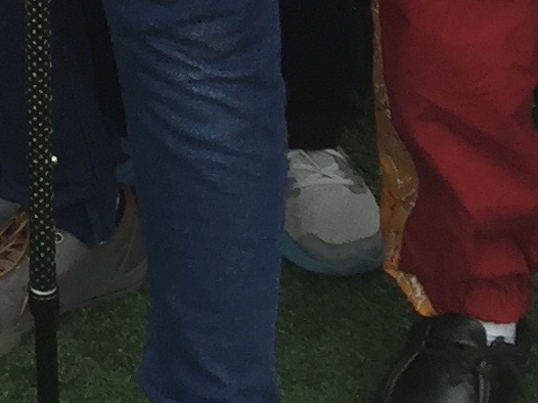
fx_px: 2796
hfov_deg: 10.4
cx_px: -398
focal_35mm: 180
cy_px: -788
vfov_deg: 7.3
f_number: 2.2
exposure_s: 1/151
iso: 32
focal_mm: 4.15
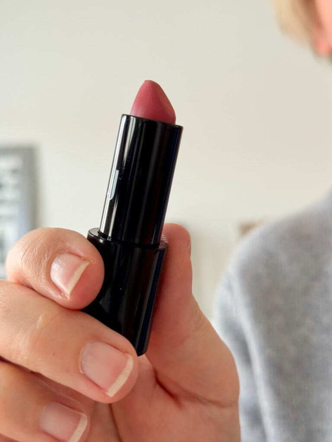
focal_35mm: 48
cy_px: 221
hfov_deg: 30.3
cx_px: 166
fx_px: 614
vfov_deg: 39.7
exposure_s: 1/60
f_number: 1.78
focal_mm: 6.76
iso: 160
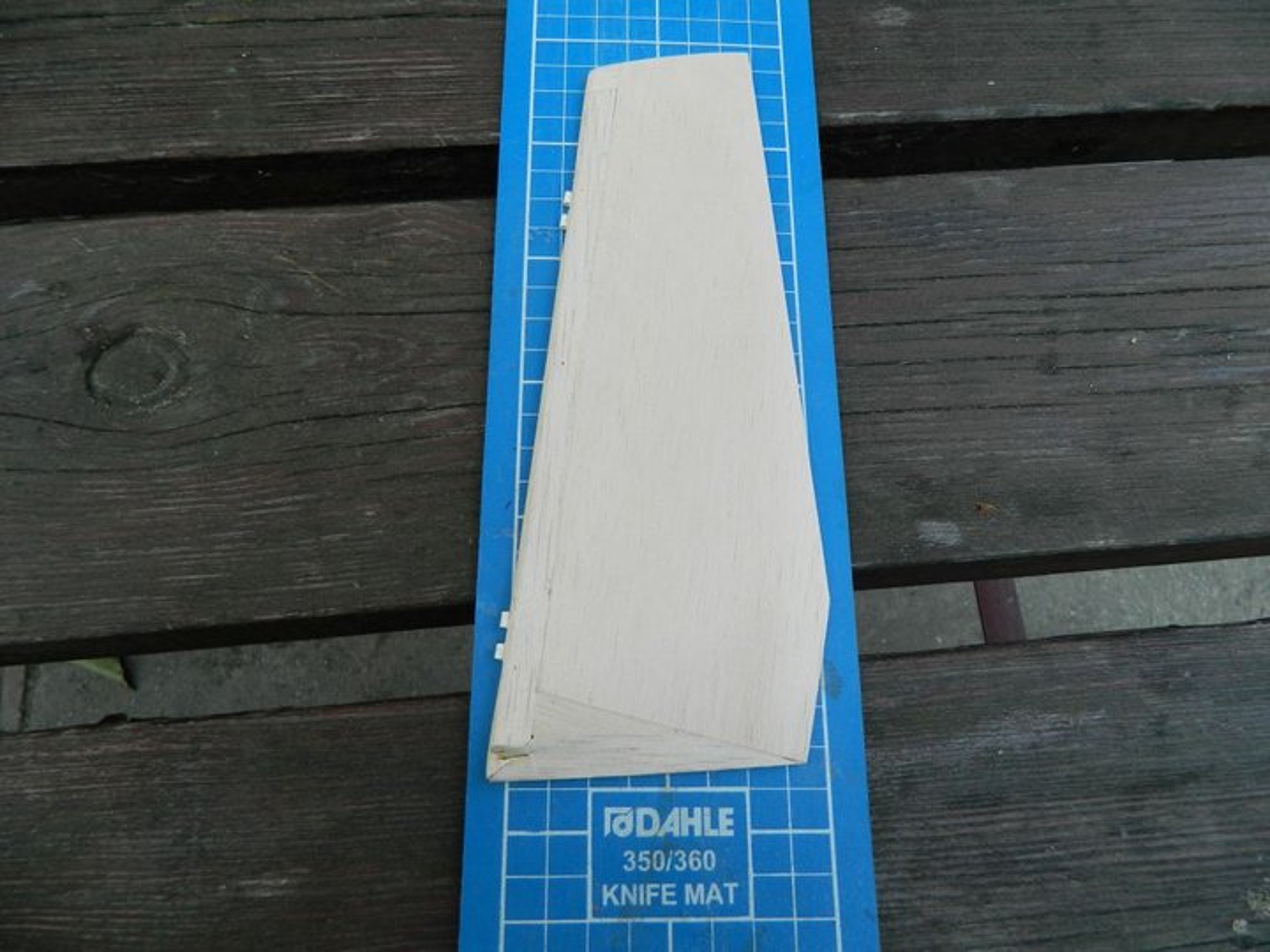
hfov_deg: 69.4
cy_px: 476
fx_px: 917
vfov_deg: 54.9
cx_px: 635
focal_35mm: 25
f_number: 3.1
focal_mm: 4.5
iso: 80
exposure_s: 1/160
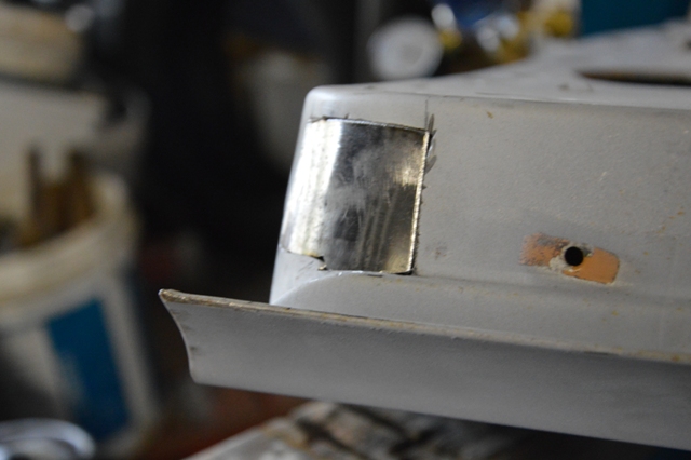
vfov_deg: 17.5
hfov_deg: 26.0
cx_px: 346
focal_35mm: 78
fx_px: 1496
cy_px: 230
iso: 3200
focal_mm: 52
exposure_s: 1/20
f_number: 5
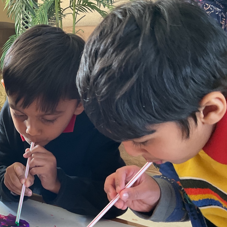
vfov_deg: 29.0
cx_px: -16
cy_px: 130
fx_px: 438
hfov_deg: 26.9
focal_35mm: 59
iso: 64
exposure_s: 1/60
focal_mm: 3
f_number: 1.8
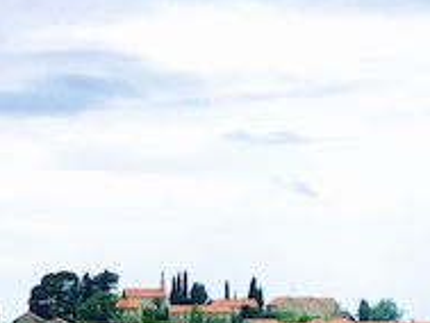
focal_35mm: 115
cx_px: 303
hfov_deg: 17.0
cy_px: 411
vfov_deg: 12.5
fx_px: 1429
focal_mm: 4.15
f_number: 2.2
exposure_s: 1/1026
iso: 25
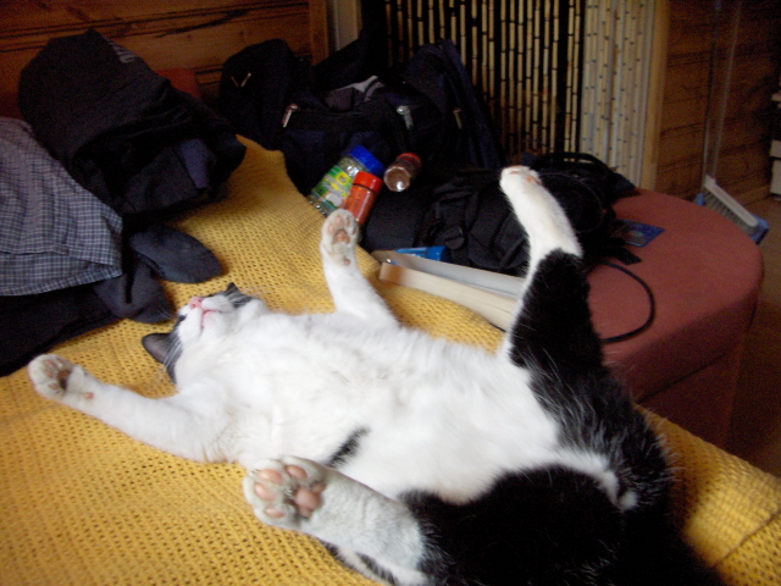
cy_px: 293
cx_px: 390
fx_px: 790
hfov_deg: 52.6
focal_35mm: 35
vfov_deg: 40.7
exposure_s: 1/29.6
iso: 200
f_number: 2.6
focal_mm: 5.8
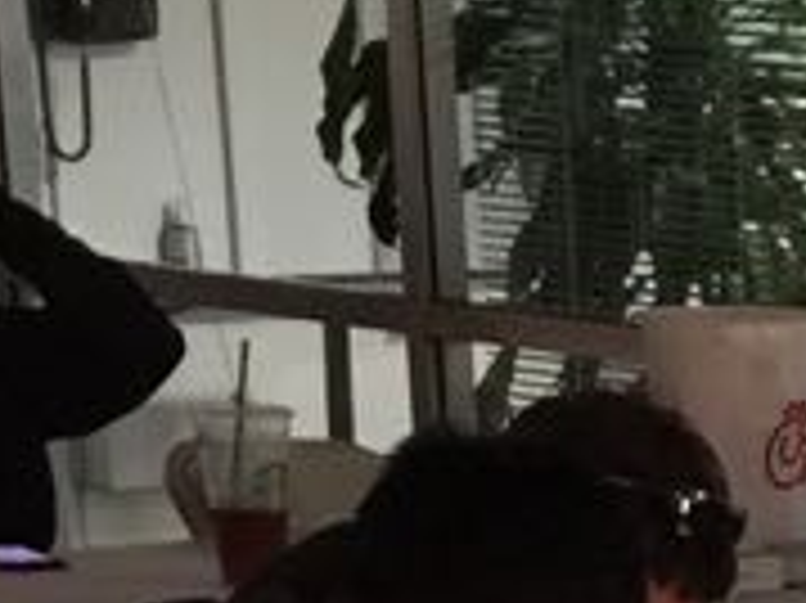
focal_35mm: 207
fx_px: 4817
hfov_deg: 8.6
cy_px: 1480
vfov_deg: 6.8
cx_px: 1999
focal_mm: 4.15
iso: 80
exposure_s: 1/4
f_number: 2.2
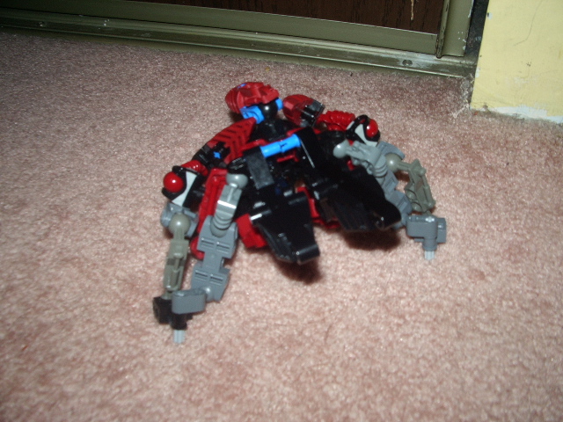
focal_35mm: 35
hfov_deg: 52.6
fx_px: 569
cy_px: 211
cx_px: 282
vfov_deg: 40.7
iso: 100
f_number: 4.3
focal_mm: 5.8
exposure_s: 1/40
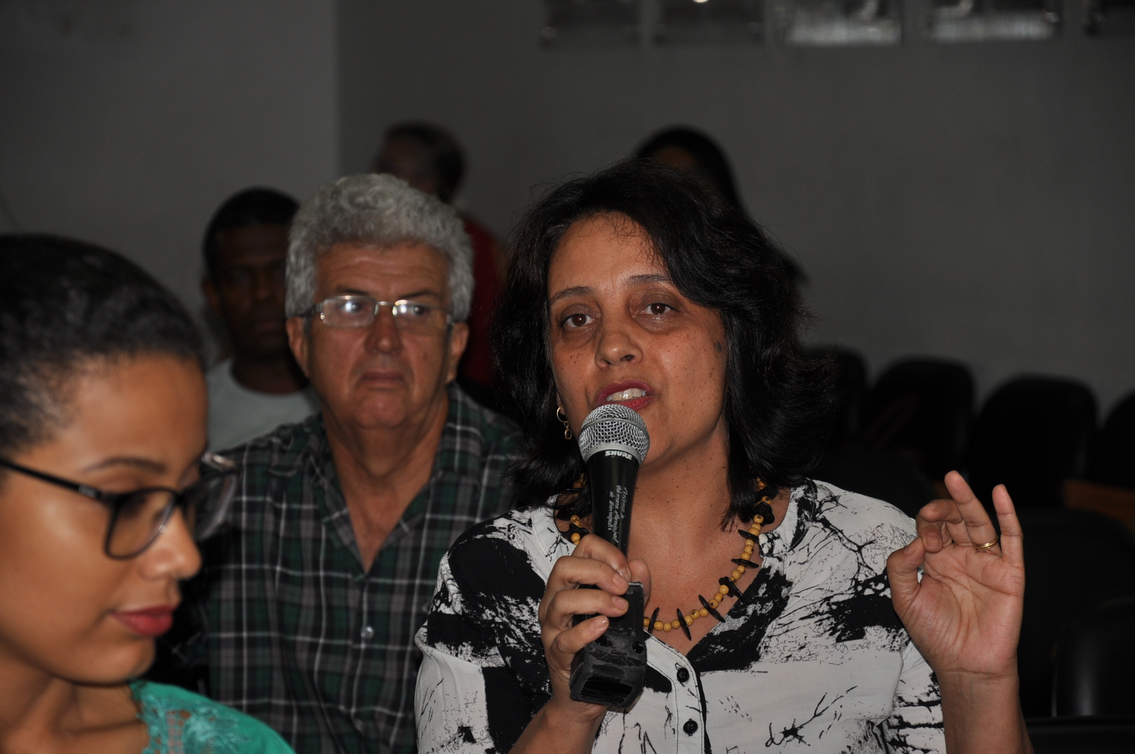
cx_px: 568
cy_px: 377
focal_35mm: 158
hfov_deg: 13.1
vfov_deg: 8.7
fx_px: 4960
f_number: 5.6
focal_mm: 105
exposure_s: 1/60
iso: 200
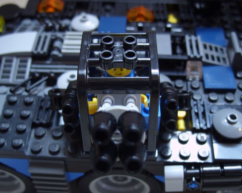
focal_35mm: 49
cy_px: 109
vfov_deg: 30.8
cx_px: 119
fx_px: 351
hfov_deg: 38.1
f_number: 2.8
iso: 100
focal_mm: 7.8
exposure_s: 1/11
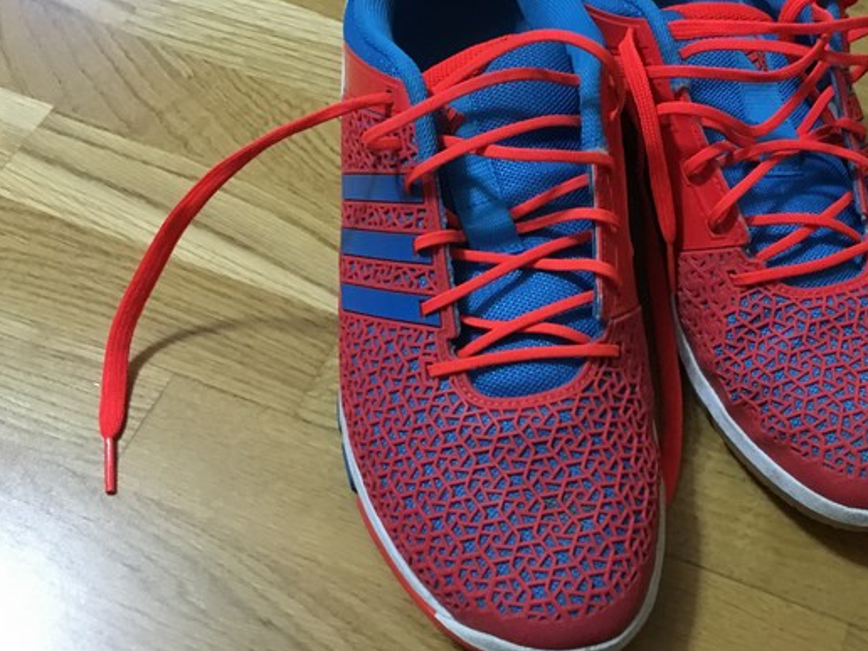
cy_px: 316
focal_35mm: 45
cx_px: 597
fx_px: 1128
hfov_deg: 41.4
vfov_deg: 32.2
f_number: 2.2
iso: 320
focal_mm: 4.15
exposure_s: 1/17
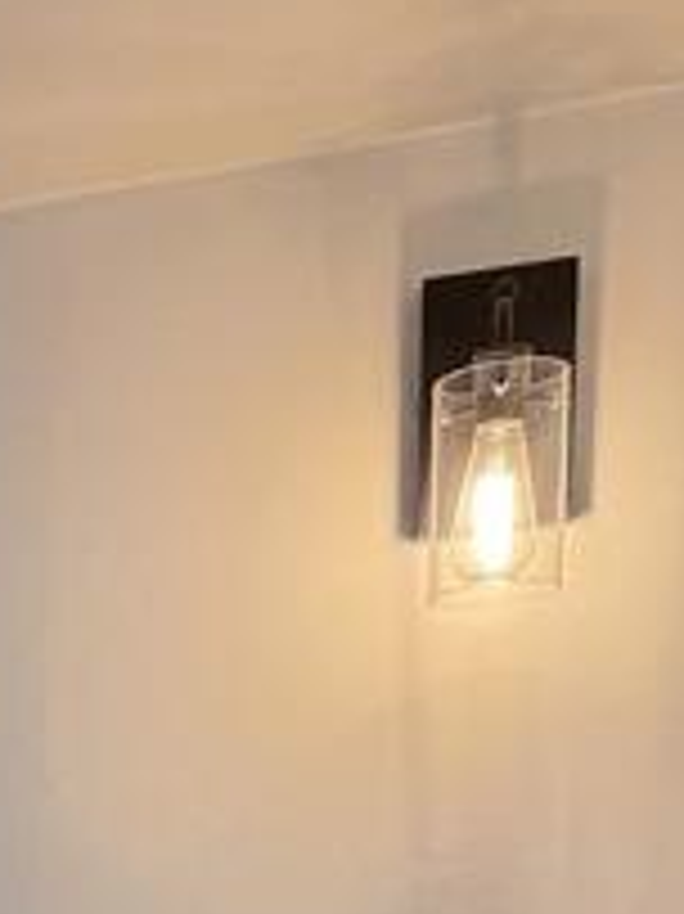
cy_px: 2175
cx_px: -711
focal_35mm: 121
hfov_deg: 11.1
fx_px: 3191
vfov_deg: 12.7
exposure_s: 1/154
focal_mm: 6.76
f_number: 1.78
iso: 200
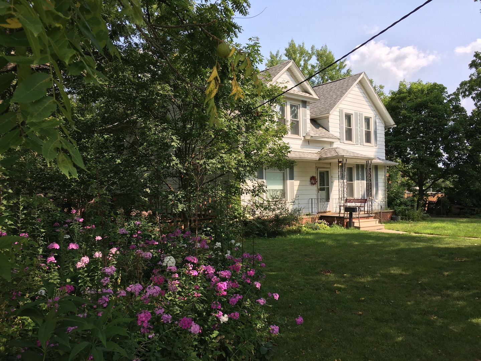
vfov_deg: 48.2
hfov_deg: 61.7
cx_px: 240
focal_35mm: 29
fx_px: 403
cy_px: 180
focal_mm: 4.15
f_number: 2.2
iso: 25
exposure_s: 1/754
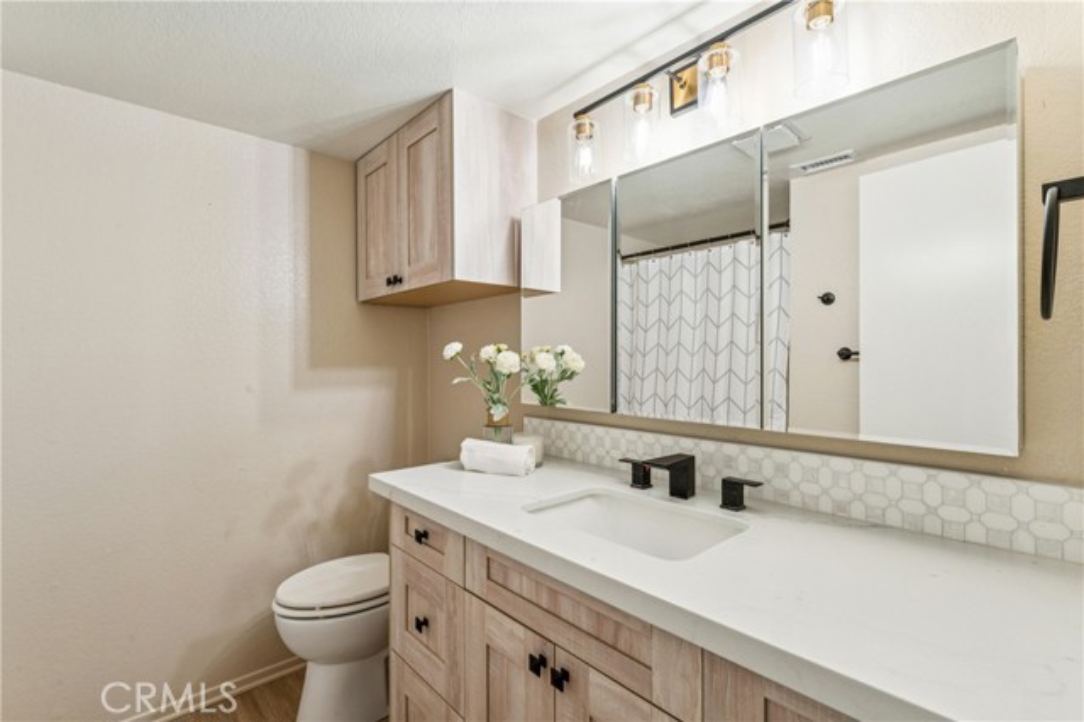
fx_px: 497
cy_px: 361
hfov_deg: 95.0
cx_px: 542
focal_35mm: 16
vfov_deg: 72.0
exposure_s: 1/2
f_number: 13
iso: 100
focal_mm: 16.5
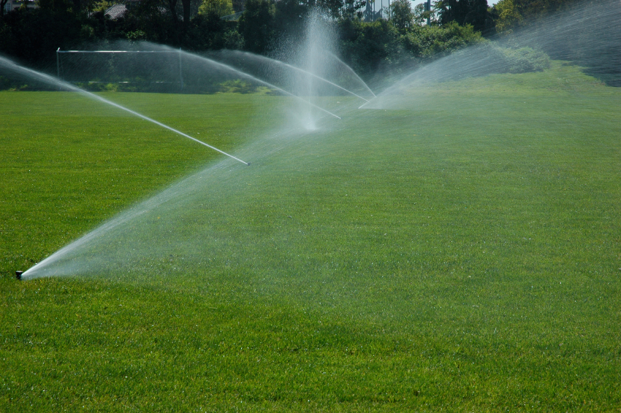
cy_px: 206
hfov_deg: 19.5
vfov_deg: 13.0
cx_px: 310
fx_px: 1809
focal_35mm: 105
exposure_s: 1/60
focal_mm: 70
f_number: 13
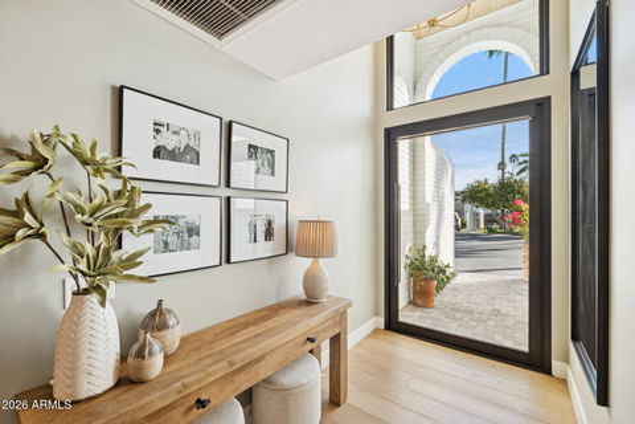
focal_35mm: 15
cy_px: 212
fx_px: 265
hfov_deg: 100.4
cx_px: 318
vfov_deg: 77.3
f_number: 8
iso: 400
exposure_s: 1/125
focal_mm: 15
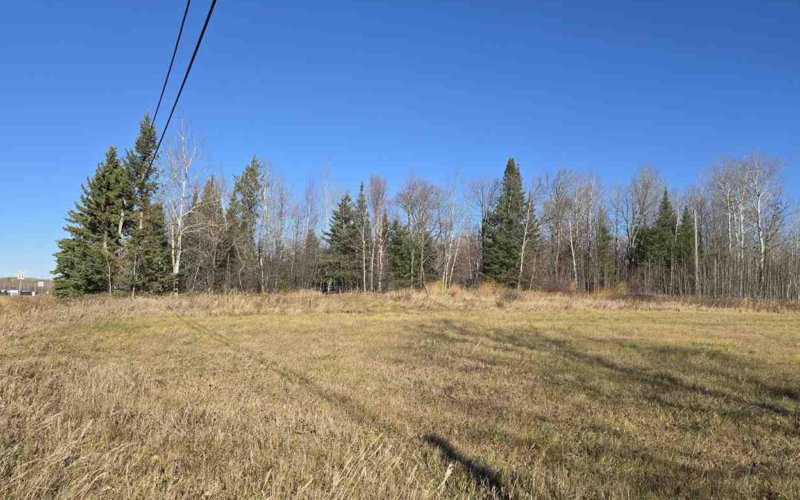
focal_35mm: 25
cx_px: 403
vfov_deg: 49.3
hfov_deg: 72.5
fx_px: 545
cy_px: 264
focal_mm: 6.3
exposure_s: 1/799
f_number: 1.7
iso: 12
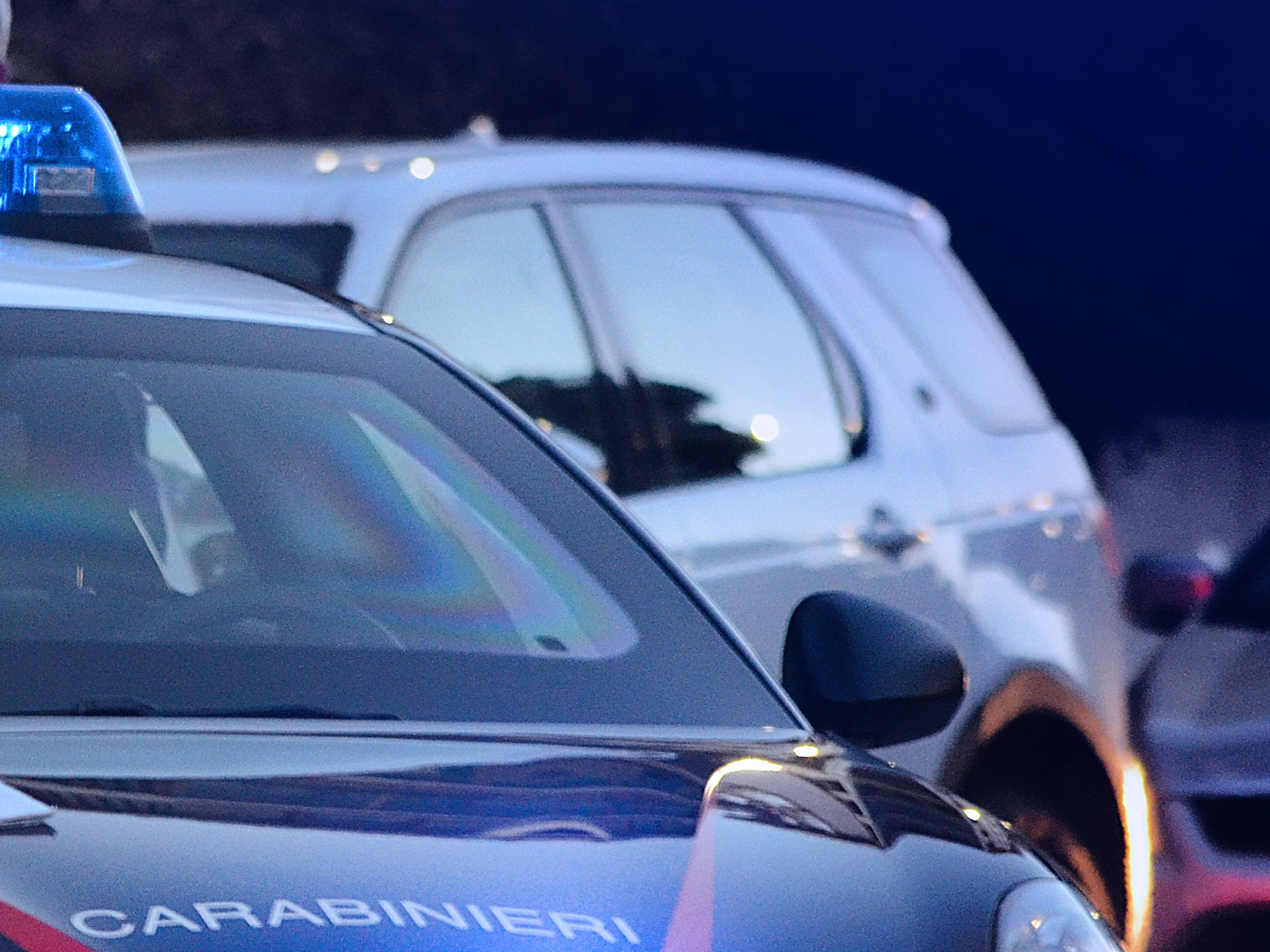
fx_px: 28731
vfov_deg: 1.9
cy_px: 540
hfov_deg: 2.5
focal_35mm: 783
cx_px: -306
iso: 2000
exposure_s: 1/60
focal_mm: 210
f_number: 5.3
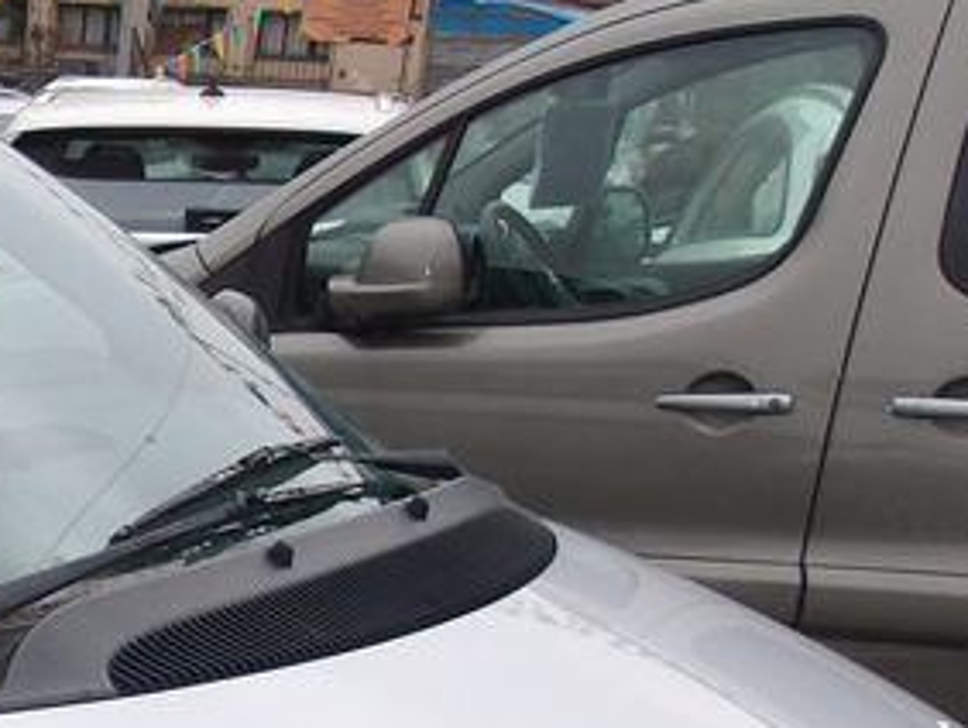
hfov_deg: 17.9
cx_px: -491
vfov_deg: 14.6
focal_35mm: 98
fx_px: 2743
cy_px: 879
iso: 100
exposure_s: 1/165
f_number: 3
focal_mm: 4.9
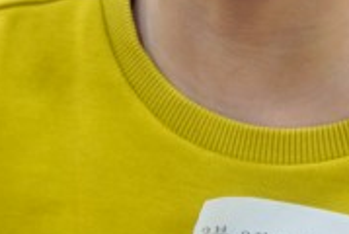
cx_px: -195
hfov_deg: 4.0
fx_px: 4972
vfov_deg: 2.7
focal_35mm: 512
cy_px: 33
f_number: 4
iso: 2500
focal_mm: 102
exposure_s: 1/160
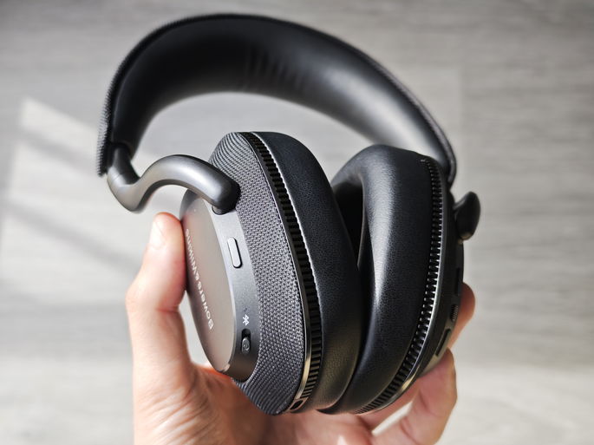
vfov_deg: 31.5
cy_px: 222
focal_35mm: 46
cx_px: 297
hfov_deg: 41.3
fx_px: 789
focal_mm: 8.72
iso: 50
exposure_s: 1/216
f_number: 1.63
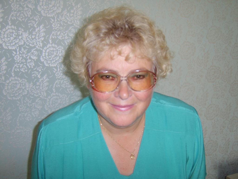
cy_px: 90
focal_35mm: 31
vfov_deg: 45.4
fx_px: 213
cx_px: 119
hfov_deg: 58.4
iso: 141
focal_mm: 8.13
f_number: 2.7
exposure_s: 1/30
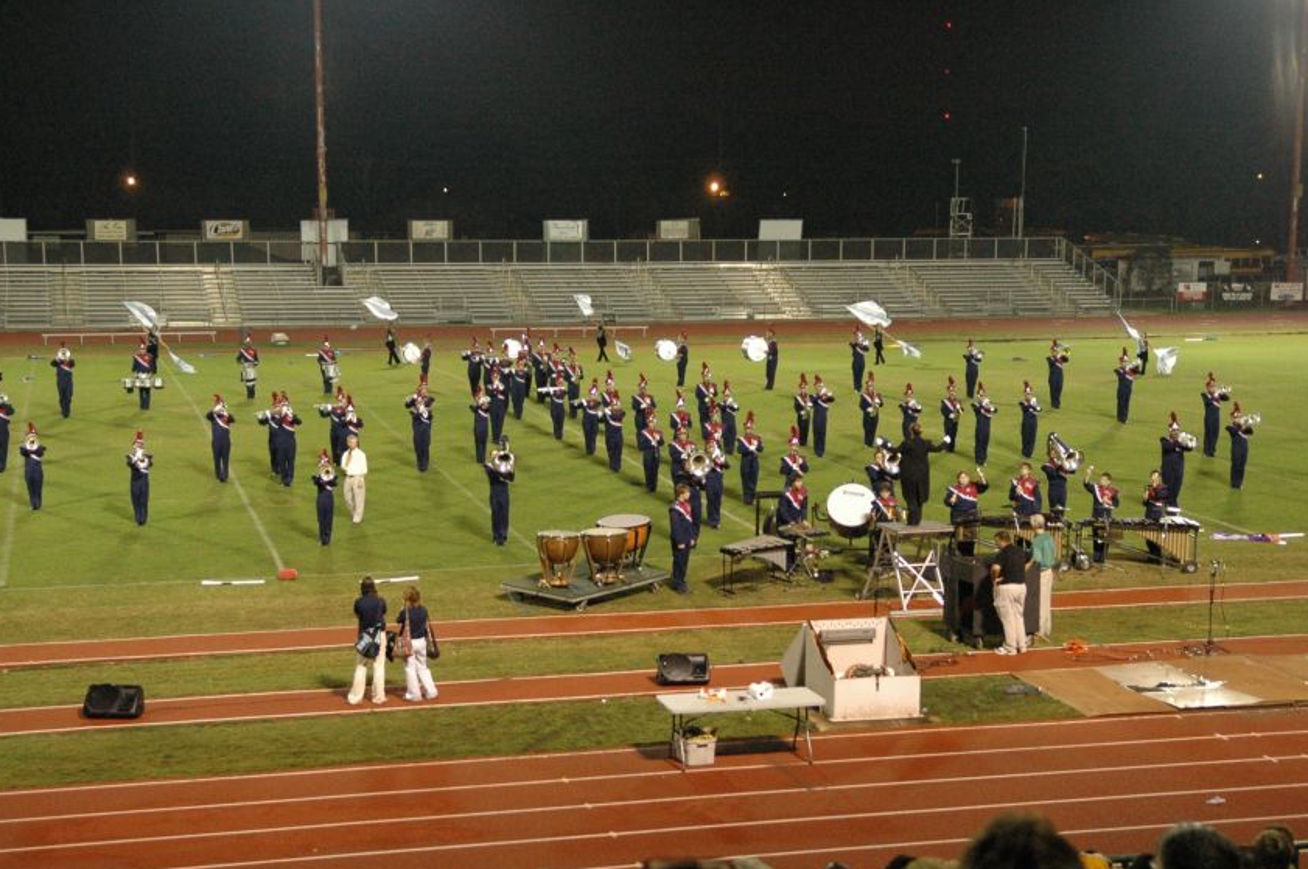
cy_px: 513
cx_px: 627
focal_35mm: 57
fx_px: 2055
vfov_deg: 23.9
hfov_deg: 35.3
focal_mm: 31
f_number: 2.8
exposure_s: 1/60
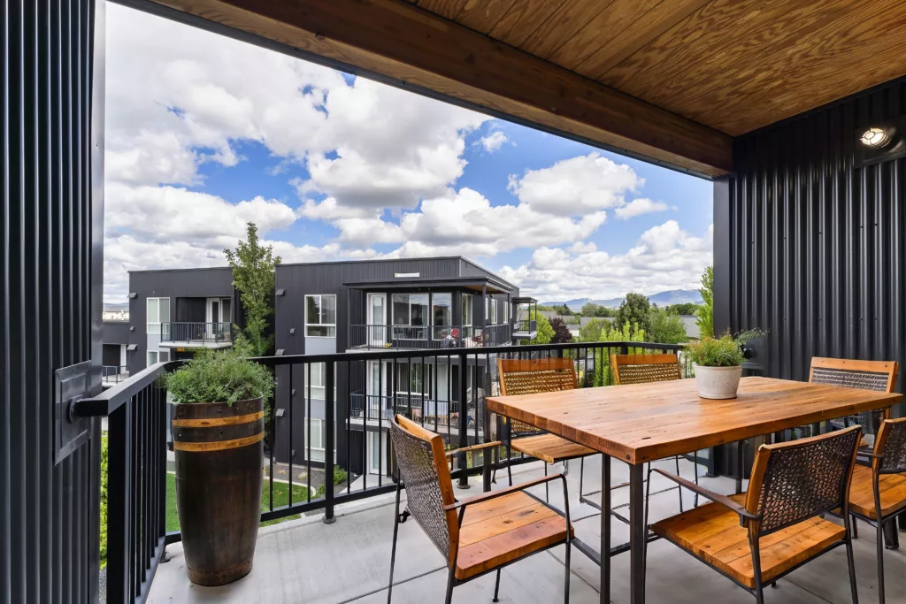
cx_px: 453
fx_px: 378
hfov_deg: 100.4
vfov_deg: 77.3
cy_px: 302
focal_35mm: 15
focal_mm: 10
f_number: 8
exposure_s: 1/40
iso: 100
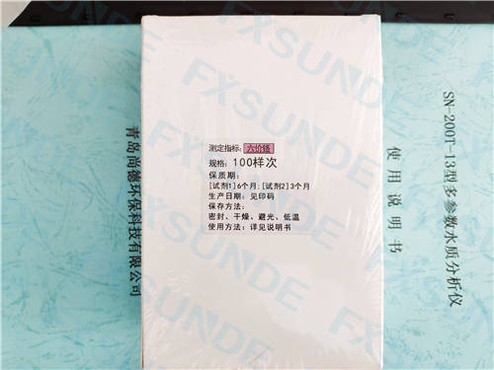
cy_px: 185
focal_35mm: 21
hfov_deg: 79.0
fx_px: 300
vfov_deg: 63.4
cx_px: 247
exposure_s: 1/100
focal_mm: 4.22
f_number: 1.8
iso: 544
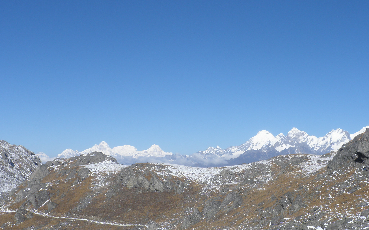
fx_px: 684
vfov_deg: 19.1
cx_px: 184
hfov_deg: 30.2
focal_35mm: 68
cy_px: 124
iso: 64
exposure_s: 1/320
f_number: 7.3
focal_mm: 11.2
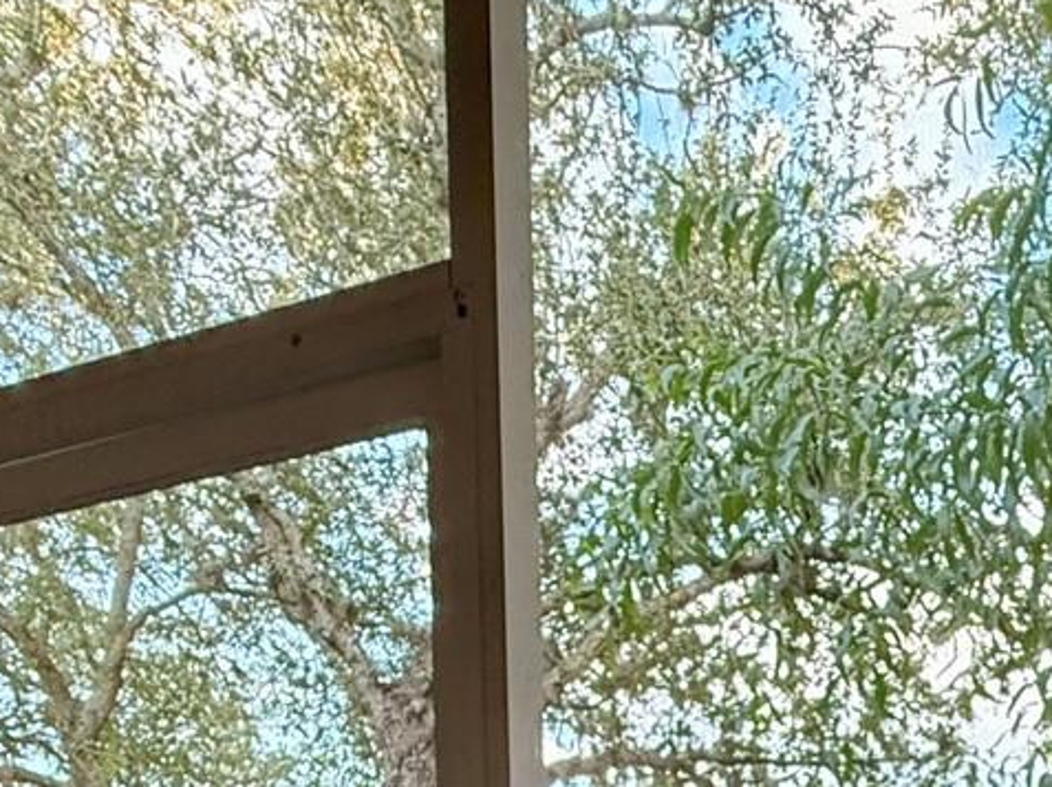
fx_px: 1427
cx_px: 990
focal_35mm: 47
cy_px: 1265
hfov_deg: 37.2
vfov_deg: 23.0
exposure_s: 1/120
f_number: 2.2
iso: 400
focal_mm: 2.22
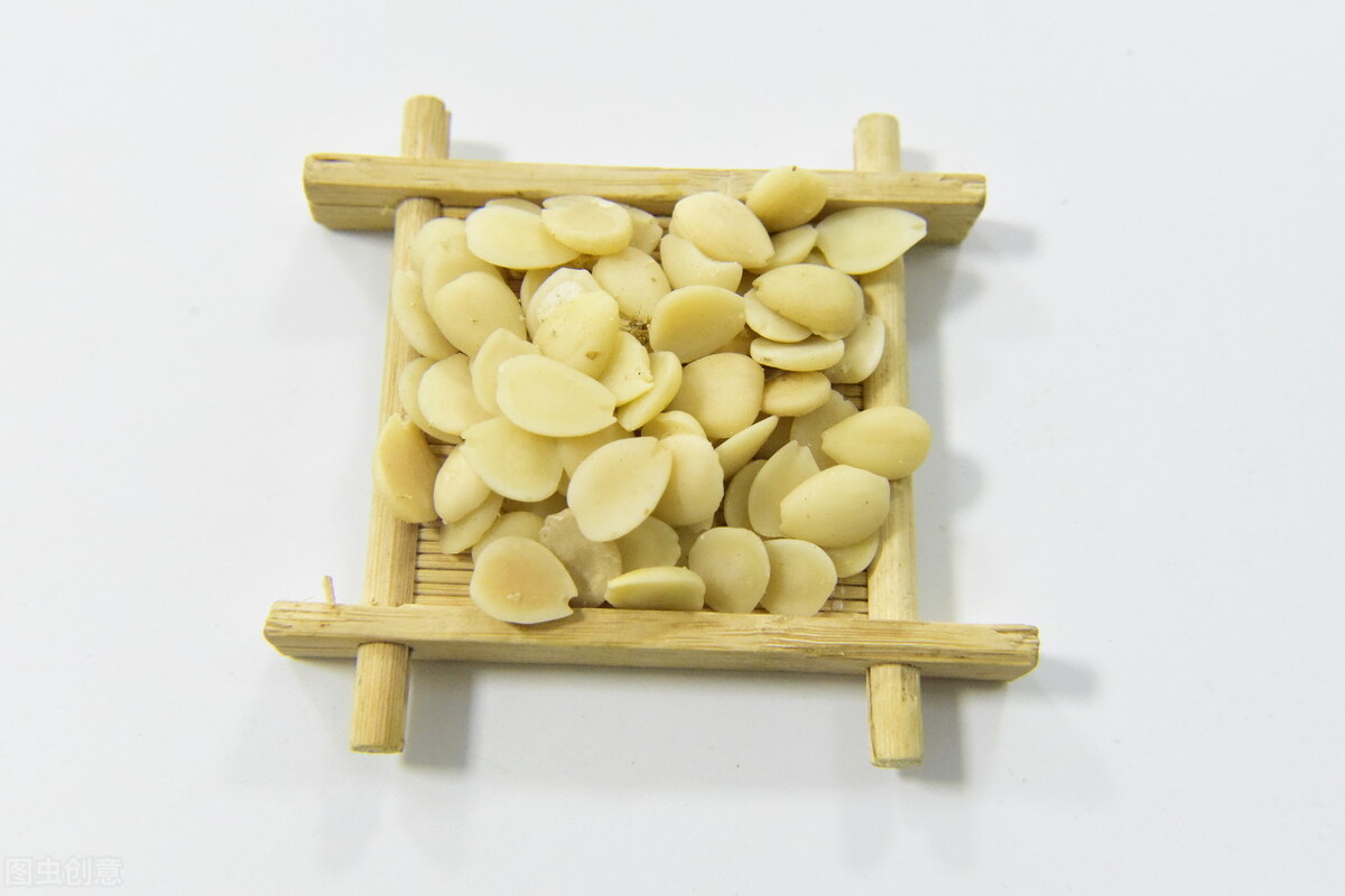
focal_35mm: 36
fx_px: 1345
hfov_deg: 53.1
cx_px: 672
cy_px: 448
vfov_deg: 36.9
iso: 12800
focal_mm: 36
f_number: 9
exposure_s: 1/80
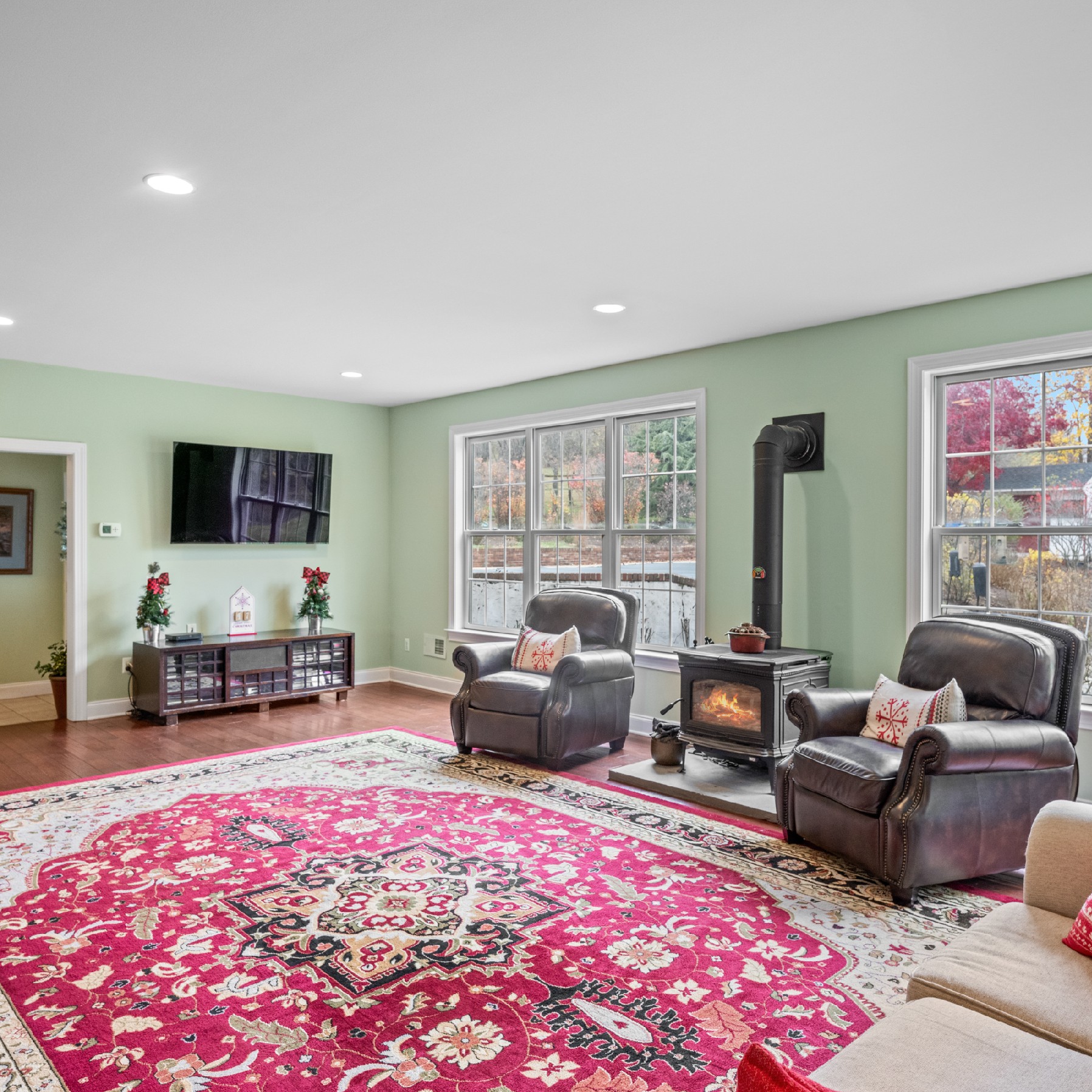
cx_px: 558
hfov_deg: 65.8
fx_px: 844
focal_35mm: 24
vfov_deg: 65.8
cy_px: 545
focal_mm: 18.5
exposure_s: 1/10
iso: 640
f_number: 8
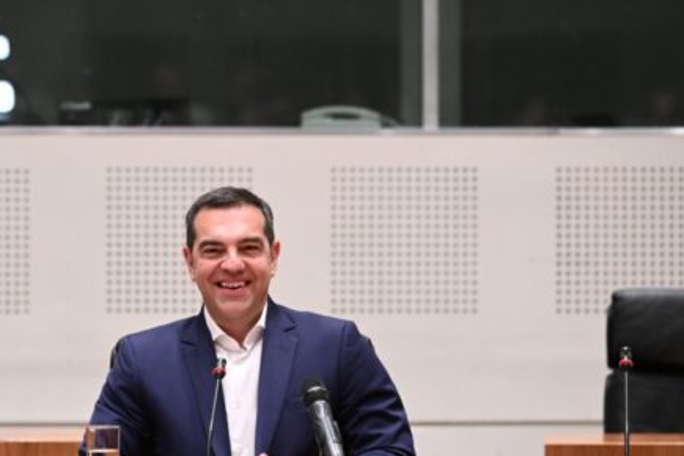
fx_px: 5244
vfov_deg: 5.0
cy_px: 280
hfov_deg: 7.5
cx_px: 236
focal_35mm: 276
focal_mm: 200
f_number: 4.5
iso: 5000
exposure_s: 1/200
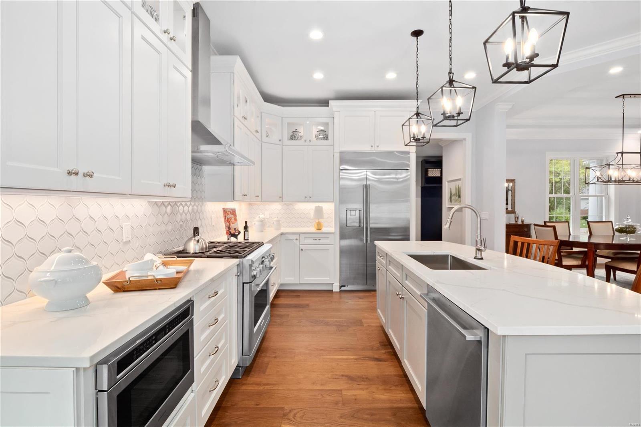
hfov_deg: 96.7
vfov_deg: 73.7
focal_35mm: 16
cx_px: 320
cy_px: 214
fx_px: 285
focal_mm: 8
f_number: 10
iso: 400
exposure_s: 1/5
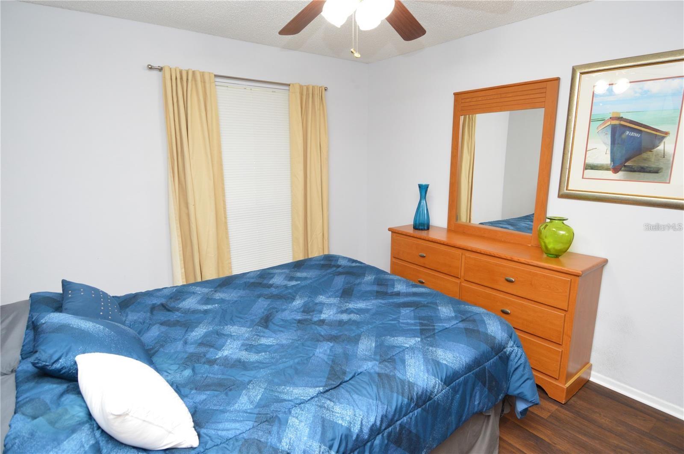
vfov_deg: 67.3
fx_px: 342
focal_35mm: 18
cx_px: 342
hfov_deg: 90.1
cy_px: 227
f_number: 4
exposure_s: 1/60
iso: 640
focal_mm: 12
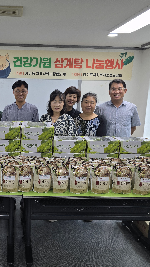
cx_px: 13
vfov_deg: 58.0
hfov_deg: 32.8
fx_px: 240
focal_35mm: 34
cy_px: 135
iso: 50
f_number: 1.7
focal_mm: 6.3
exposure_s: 1/120
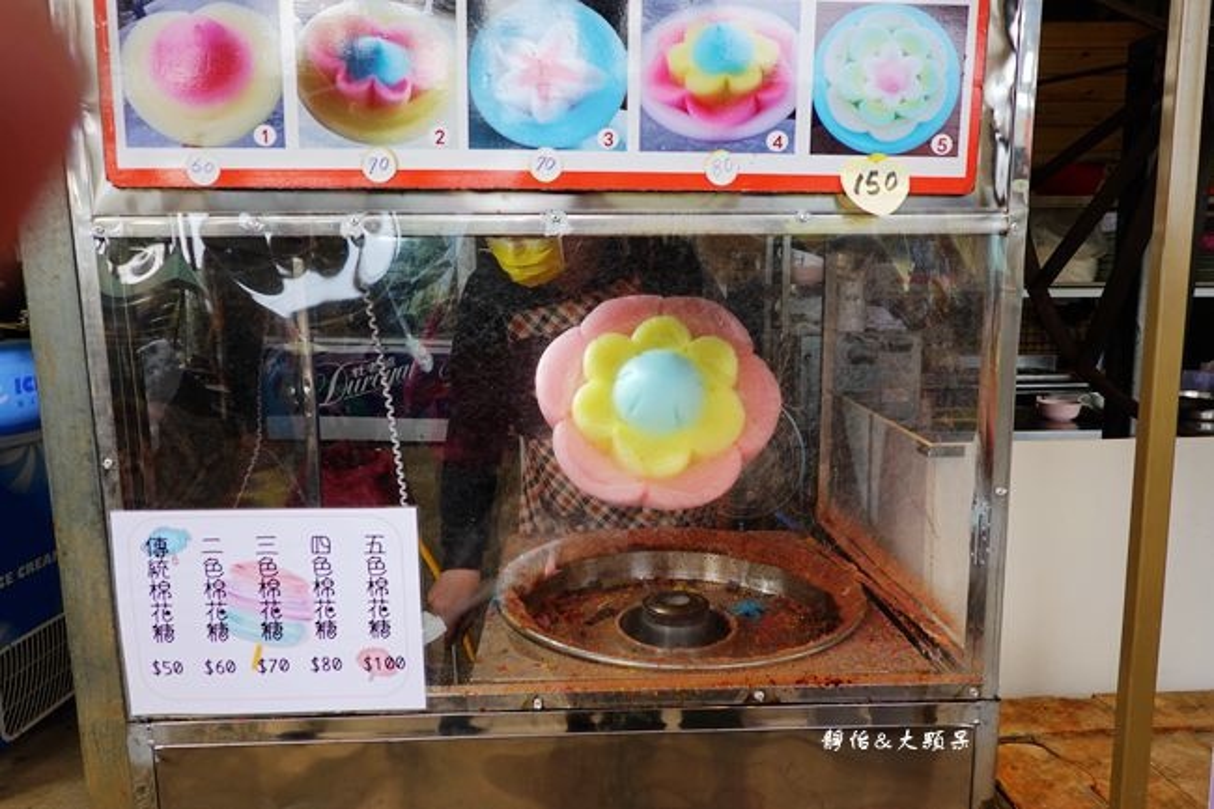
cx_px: 607
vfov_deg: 53.1
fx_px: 809
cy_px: 404
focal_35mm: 24
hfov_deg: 73.8
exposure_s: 1/100
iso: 125
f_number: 2.8
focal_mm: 9
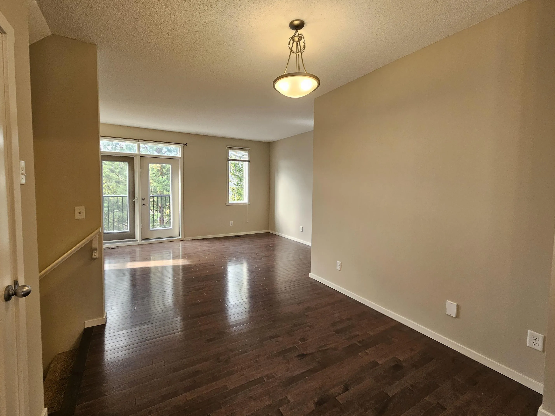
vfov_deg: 85.6
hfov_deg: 102.0
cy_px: 202
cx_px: 264
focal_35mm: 14
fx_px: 224
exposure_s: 1/60
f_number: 2.2
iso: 100
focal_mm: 2.2
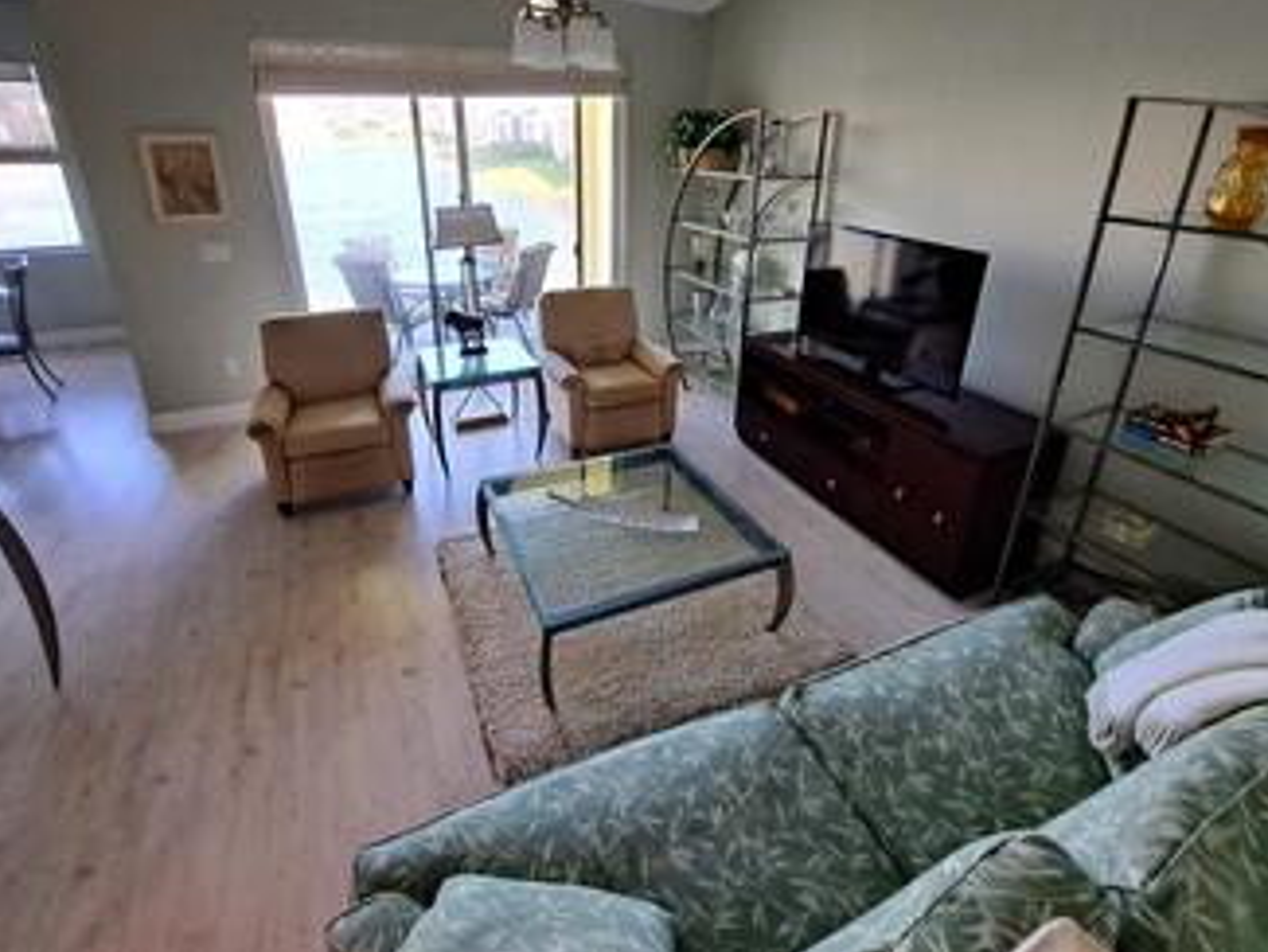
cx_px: 620
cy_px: 378
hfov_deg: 94.5
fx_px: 586
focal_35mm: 16
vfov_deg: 77.2
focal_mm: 1.74
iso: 80
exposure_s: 1/50
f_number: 2.2
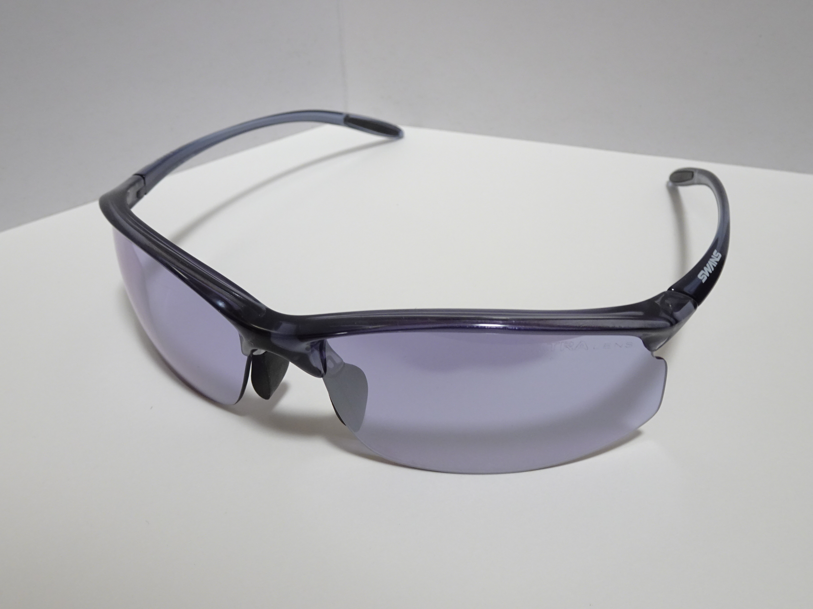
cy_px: 304
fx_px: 775
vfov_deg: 42.9
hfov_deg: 55.4
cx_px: 406
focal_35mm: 33
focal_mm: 5.57
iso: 200
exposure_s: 1/10
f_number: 4
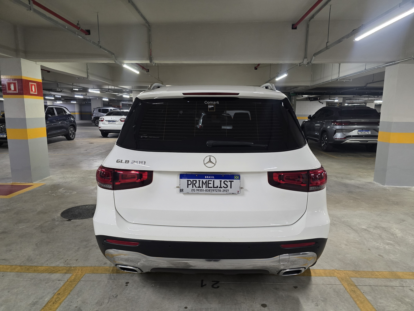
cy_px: 156
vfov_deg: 58.9
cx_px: 207
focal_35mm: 23
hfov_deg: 73.9
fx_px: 275
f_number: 1.7
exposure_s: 1/60
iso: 500
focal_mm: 6.3
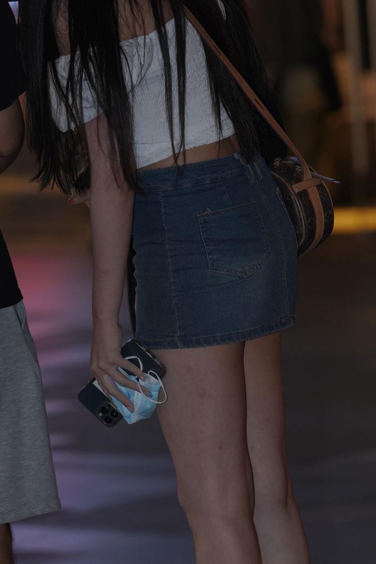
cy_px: 304
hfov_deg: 5.2
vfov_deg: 7.8
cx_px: 172
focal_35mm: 265
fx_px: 4152
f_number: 2.8
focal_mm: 135
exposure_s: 1/125
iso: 640
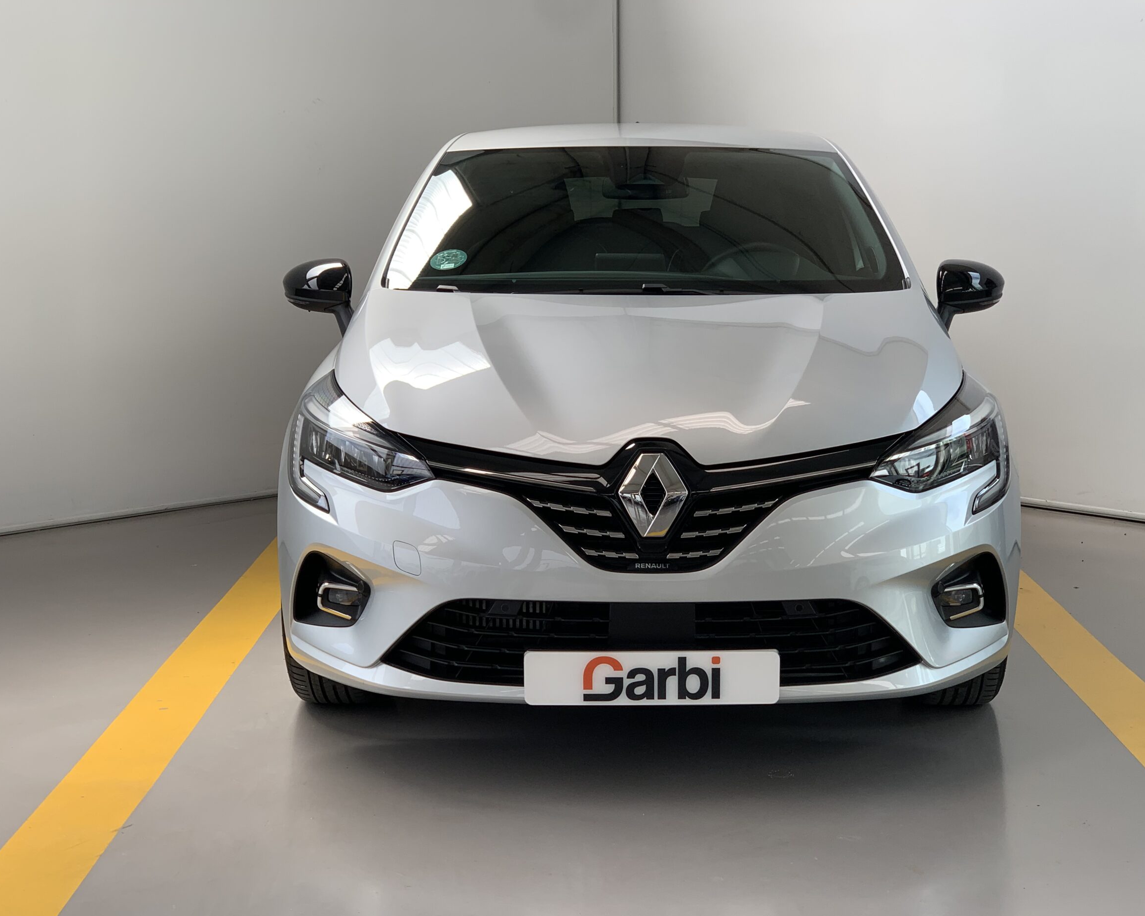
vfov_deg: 27.1
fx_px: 1898
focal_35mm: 56
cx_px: 629
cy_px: 461
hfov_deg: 33.5
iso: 16
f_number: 2.4
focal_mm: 6
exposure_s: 1/180
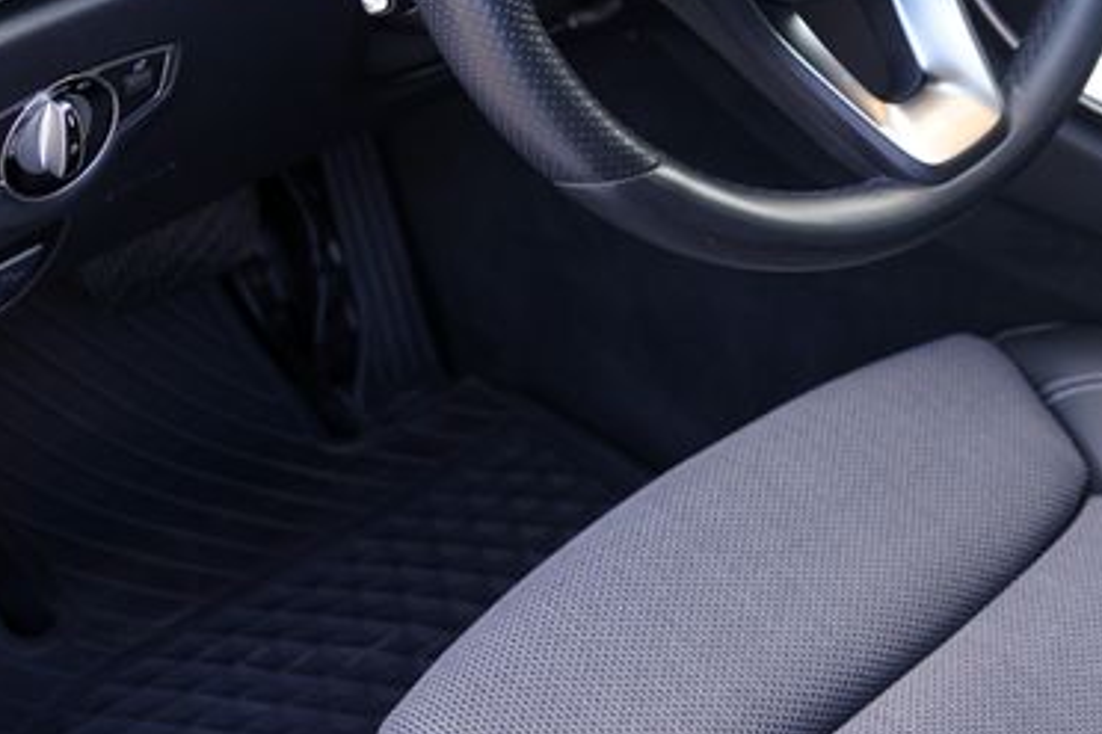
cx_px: 1028
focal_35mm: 66
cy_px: 75
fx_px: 2020
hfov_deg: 29.1
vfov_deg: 20.2
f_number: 3.2
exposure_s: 1/40
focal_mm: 24
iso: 100
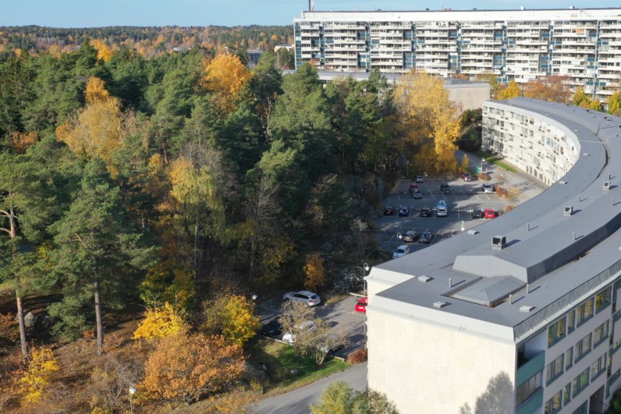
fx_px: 776
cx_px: 419
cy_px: 250
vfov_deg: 29.8
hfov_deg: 42.9
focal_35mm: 45
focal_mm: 10.26
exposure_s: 1/320
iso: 100
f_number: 6.3
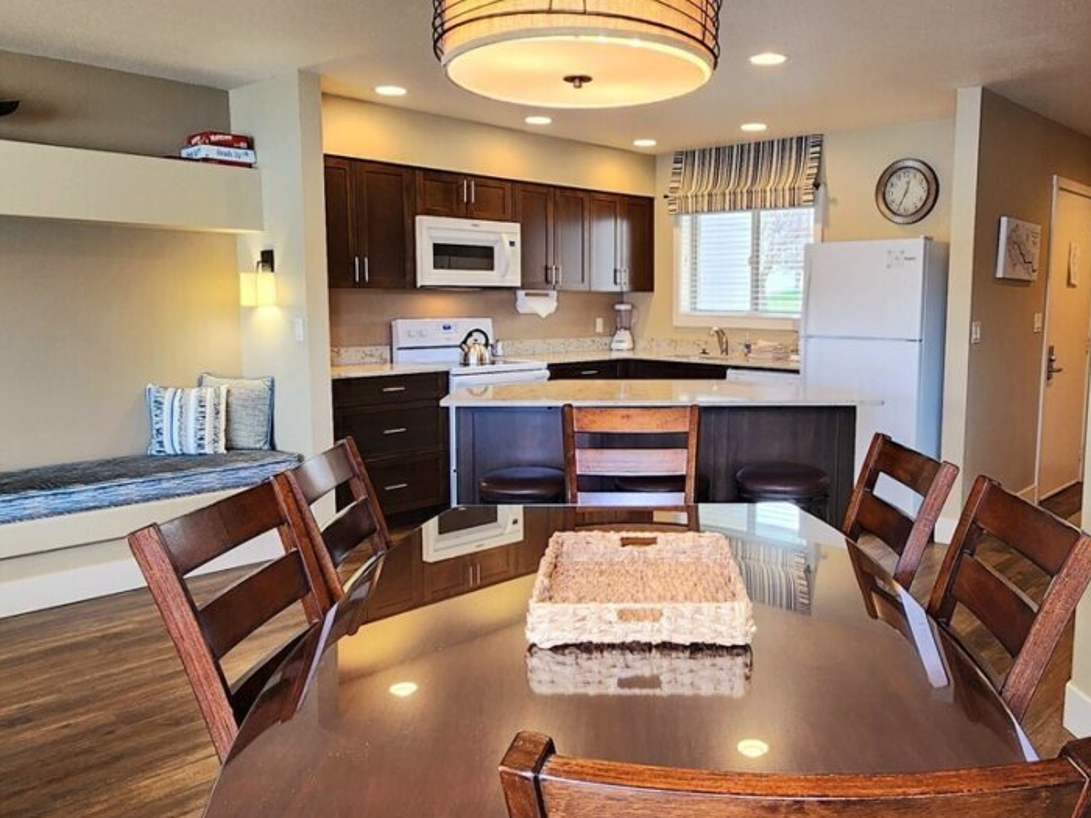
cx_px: 651
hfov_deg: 66.7
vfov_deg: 53.1
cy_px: 396
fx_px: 819
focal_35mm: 26
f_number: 2.2
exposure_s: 1/60.2
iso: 125
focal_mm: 2.2
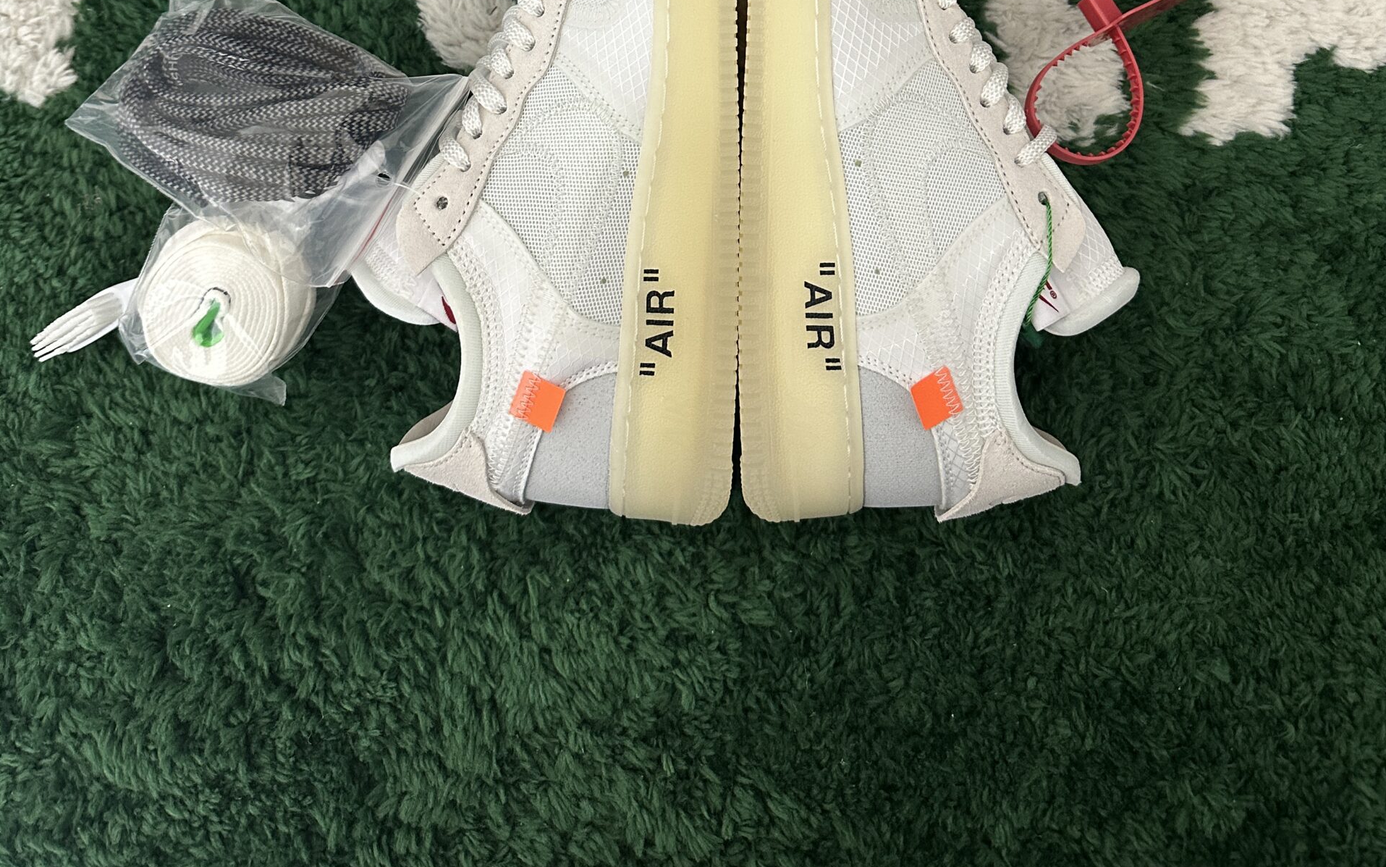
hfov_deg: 56.7
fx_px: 1284
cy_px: -45
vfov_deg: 33.4
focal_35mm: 34
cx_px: 693
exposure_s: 1/50
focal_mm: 6.86
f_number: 1.78
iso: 400
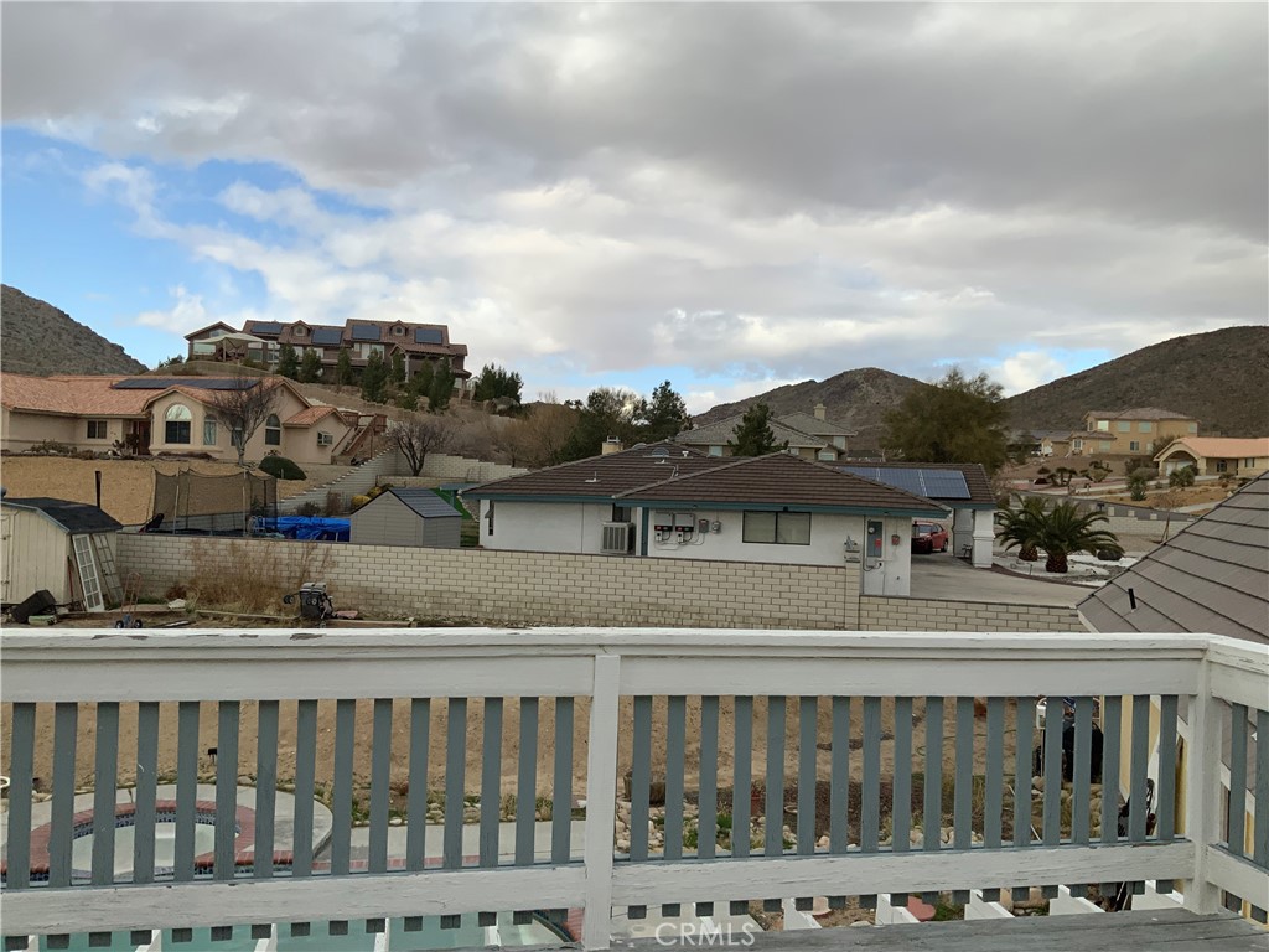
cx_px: 634
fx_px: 1063
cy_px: 476
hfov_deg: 61.7
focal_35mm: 29
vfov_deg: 48.2
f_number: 1.8
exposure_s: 1/1377
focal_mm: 3
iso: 16
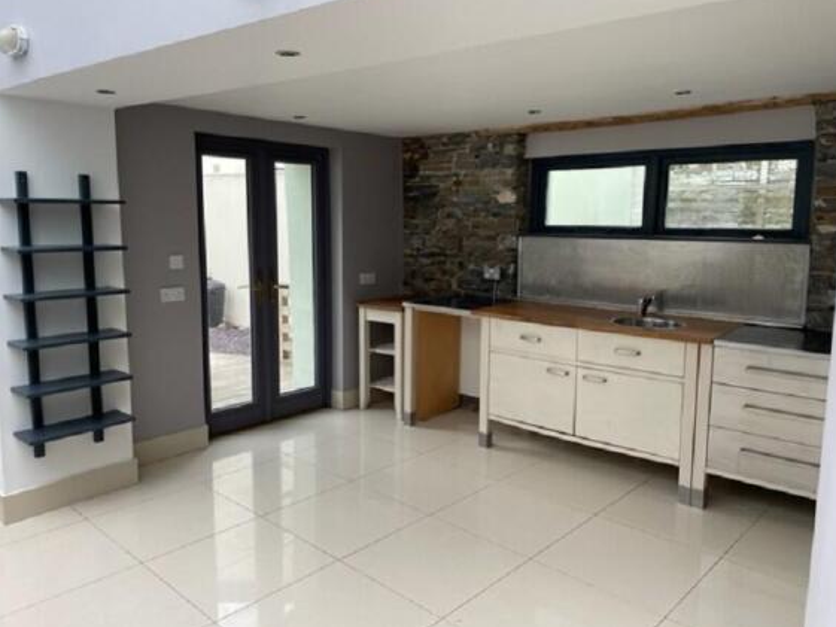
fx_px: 652
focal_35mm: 27
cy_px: 306
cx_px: 409
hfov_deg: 65.3
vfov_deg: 51.4
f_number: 1.6
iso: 32
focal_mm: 4.2
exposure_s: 1/184
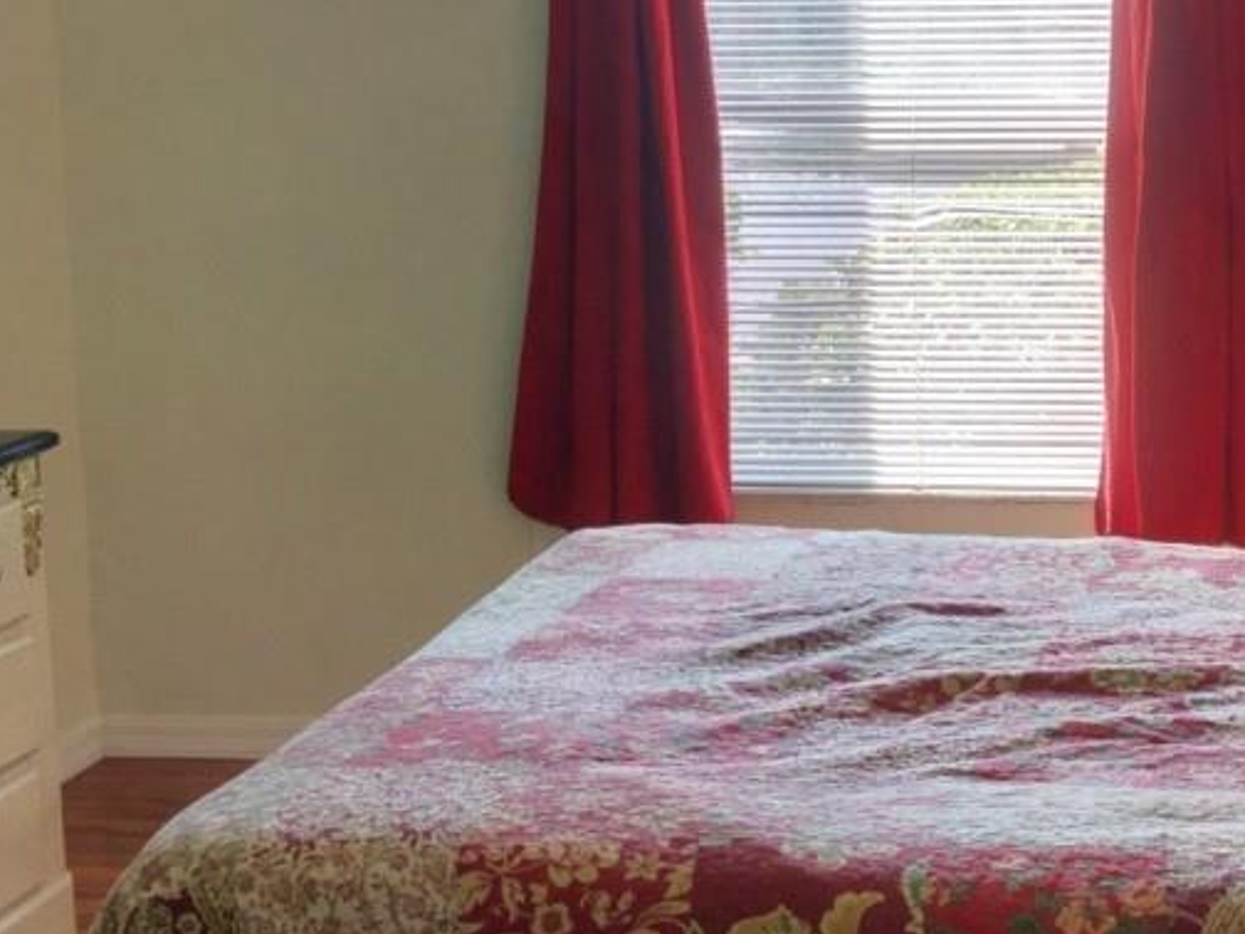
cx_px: 976
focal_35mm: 63
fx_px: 2266
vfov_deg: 23.2
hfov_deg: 30.1
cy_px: 314
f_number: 2.4
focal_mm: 3.3
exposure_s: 1/120
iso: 40
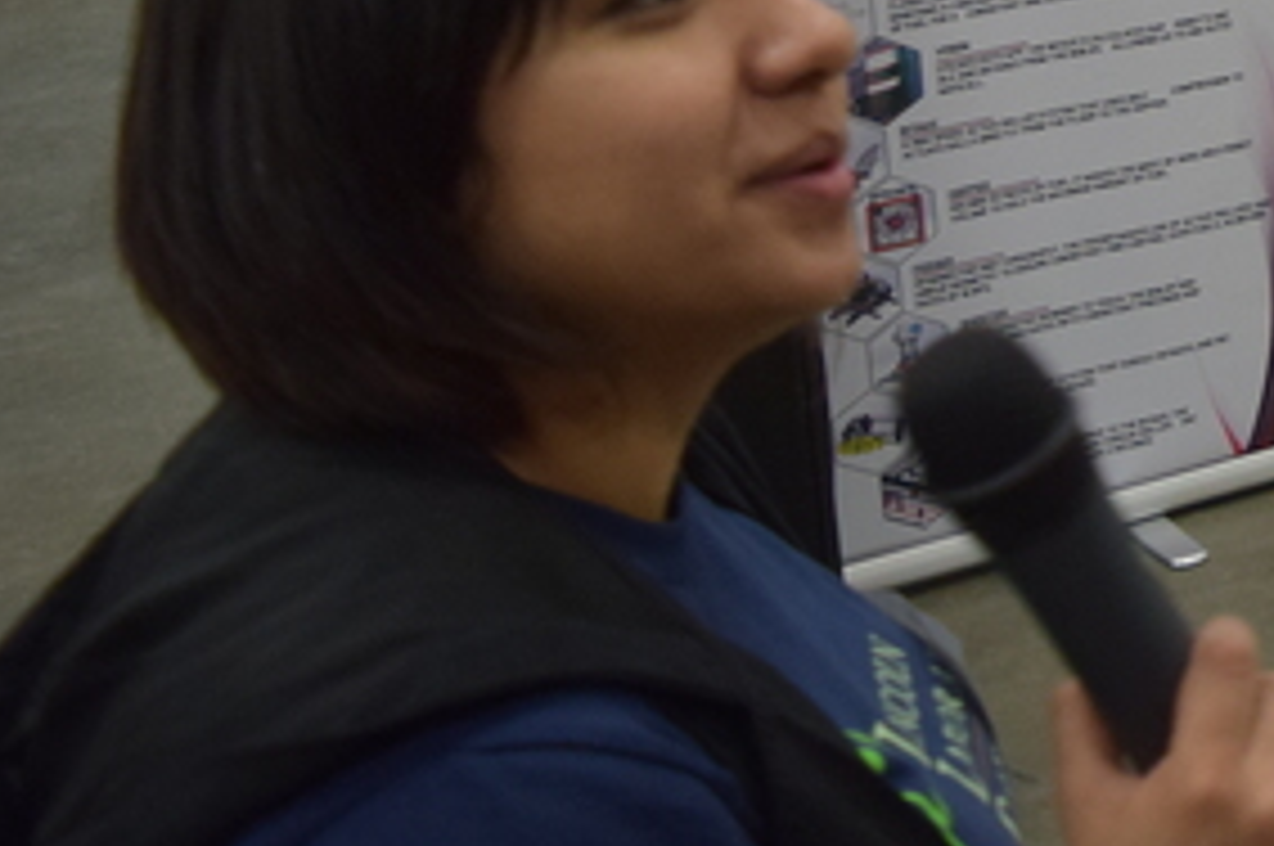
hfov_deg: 20.0
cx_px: 1981
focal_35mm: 86
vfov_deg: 15.2
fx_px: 3040
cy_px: -212
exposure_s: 1/60
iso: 1000
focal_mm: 18
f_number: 3.5
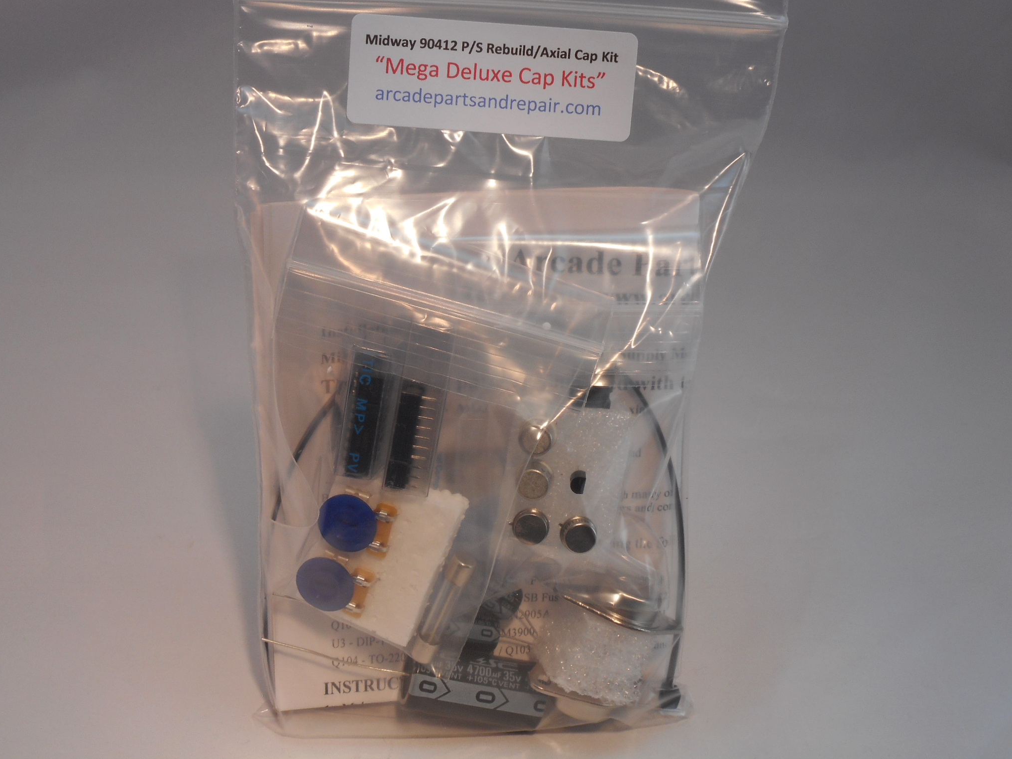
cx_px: 474
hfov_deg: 33.8
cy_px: 343
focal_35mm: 57
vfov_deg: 25.7
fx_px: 1666
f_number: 4.9
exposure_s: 1/30
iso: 110
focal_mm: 9.1
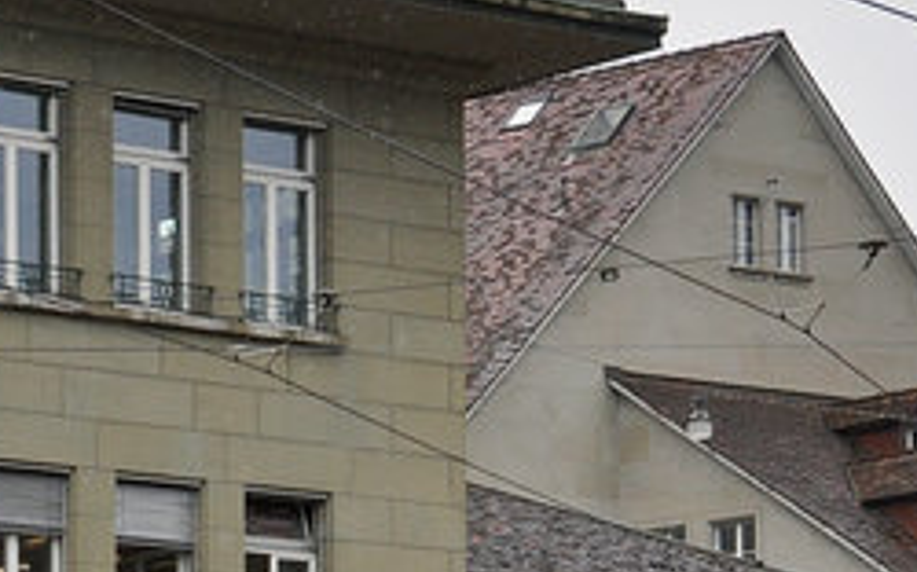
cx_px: -260
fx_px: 5496
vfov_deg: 5.9
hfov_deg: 9.4
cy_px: 779
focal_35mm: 220
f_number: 5.6
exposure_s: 1/800
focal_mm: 30
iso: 320
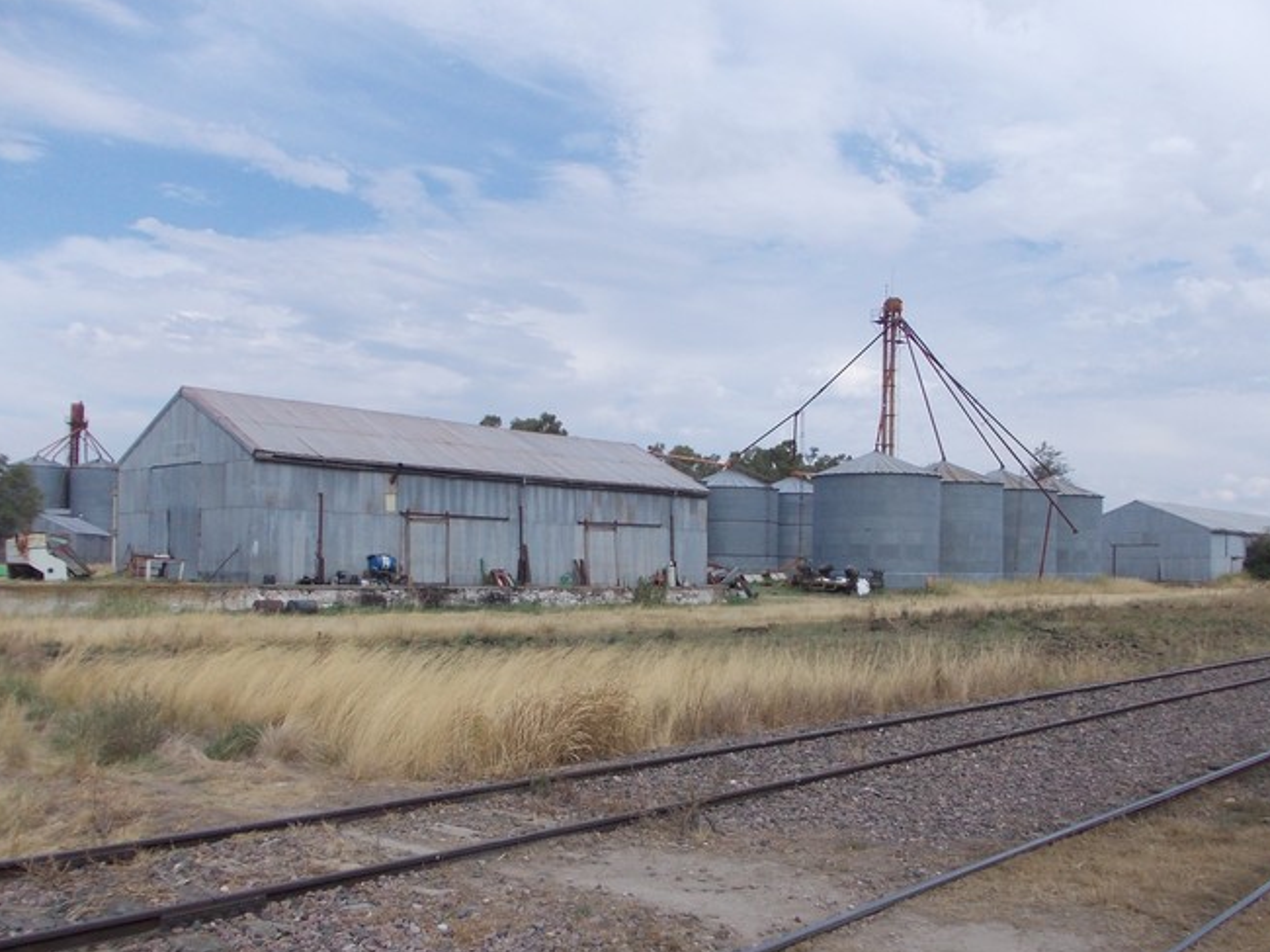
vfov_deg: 42.8
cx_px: 668
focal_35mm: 33
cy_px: 555
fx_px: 1210
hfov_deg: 55.3
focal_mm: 4
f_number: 5.4
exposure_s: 1/500
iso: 80
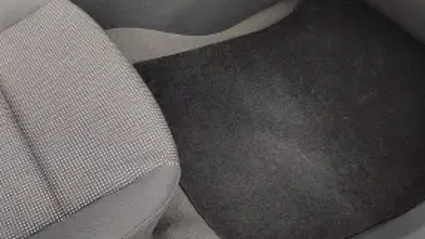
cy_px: -71
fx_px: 631
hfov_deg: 34.4
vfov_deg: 19.8
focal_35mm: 56
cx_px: 18
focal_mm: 5.56
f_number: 1.8
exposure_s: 1/153
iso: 100
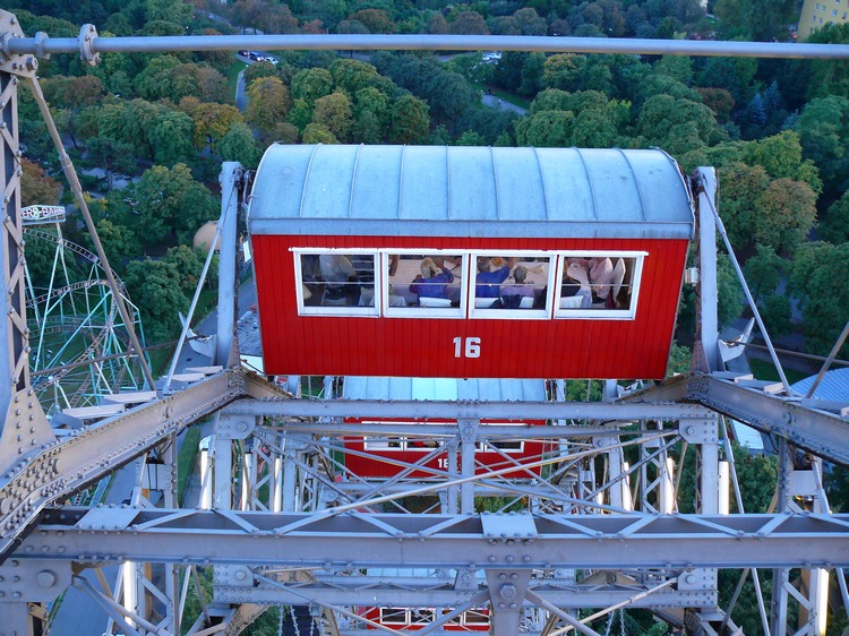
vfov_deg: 40.7
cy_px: 318
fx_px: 858
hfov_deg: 52.6
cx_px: 424
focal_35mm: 35
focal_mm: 7.4
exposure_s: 1/20
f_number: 2.8
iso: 200
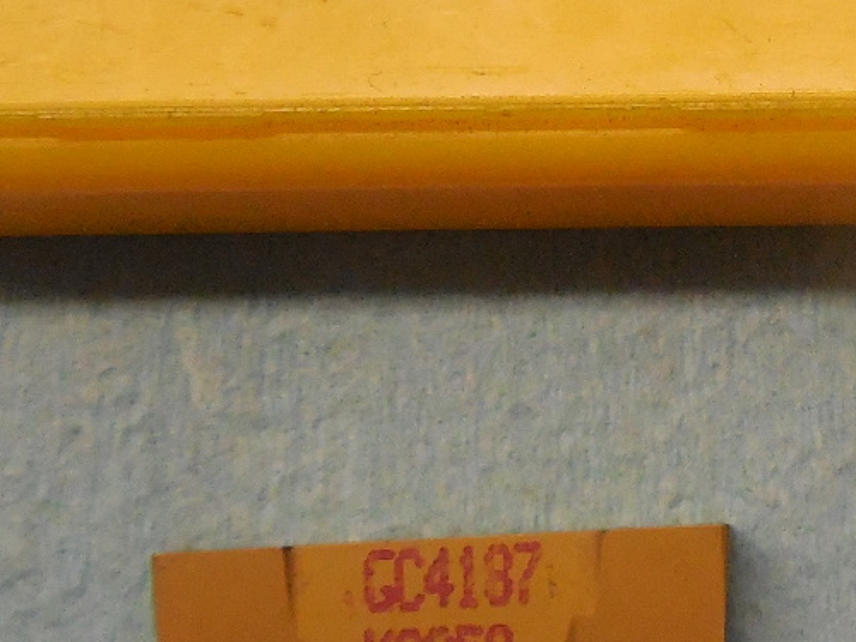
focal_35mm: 80
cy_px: 139
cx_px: 844
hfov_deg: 23.5
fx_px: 1978
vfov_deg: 18.3
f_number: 3.3
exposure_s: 1/160
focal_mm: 4.5
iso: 800
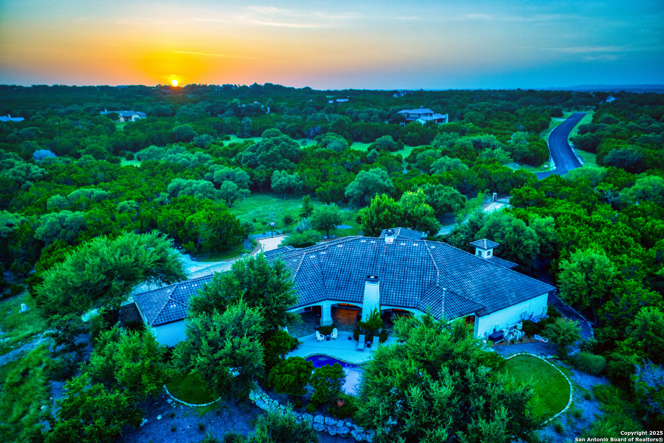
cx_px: 332
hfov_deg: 73.7
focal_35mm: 24
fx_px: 443
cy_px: 222
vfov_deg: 53.2
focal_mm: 8.8
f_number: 3.5
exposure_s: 1/50
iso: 100
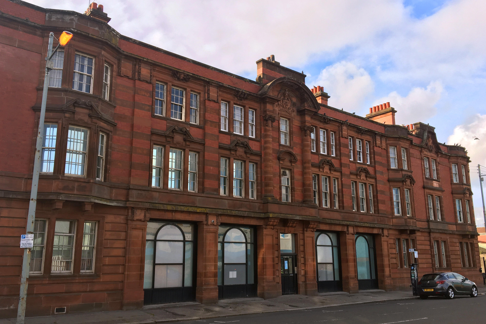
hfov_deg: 58.7
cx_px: 244
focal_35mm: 32
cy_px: 165
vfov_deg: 41.1
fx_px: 432
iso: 25
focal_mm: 4.15
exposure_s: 1/541
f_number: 2.2
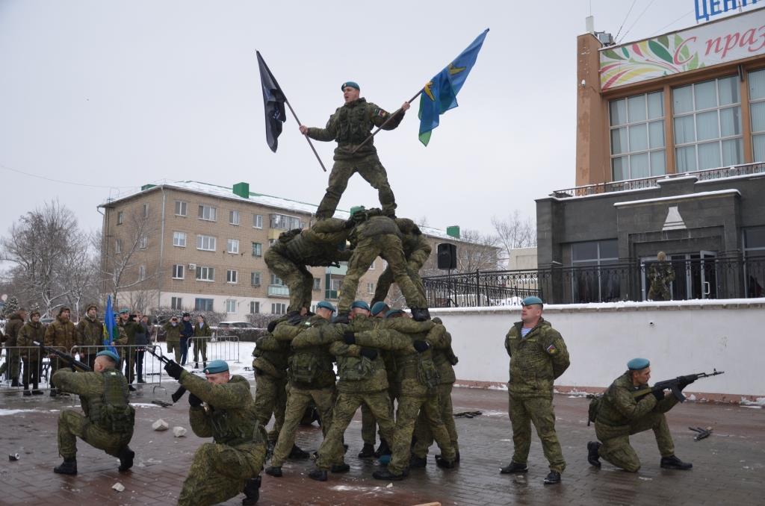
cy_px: 253
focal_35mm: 32
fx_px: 668
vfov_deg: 41.5
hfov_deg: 59.6
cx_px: 382
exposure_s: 1/250
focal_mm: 21
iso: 100
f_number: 4
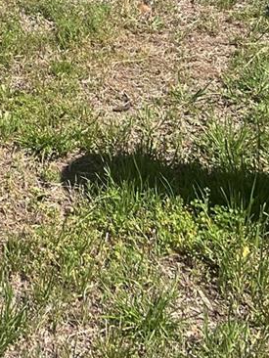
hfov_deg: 12.8
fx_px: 1128
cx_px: -148
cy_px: -313
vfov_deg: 15.2
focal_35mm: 109
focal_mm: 5.7
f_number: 1.5
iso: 50
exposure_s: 1/3077
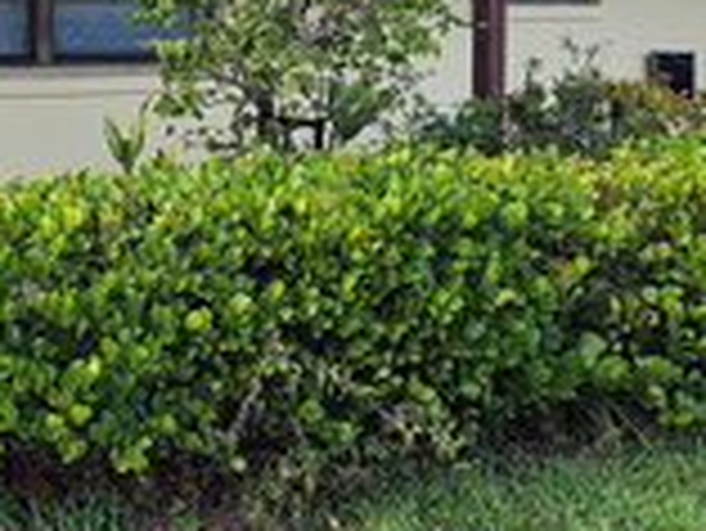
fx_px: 1388
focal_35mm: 68
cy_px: 14
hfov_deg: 27.1
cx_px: 20
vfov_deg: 21.0
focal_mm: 7
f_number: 1.8
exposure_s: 1/120
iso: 20
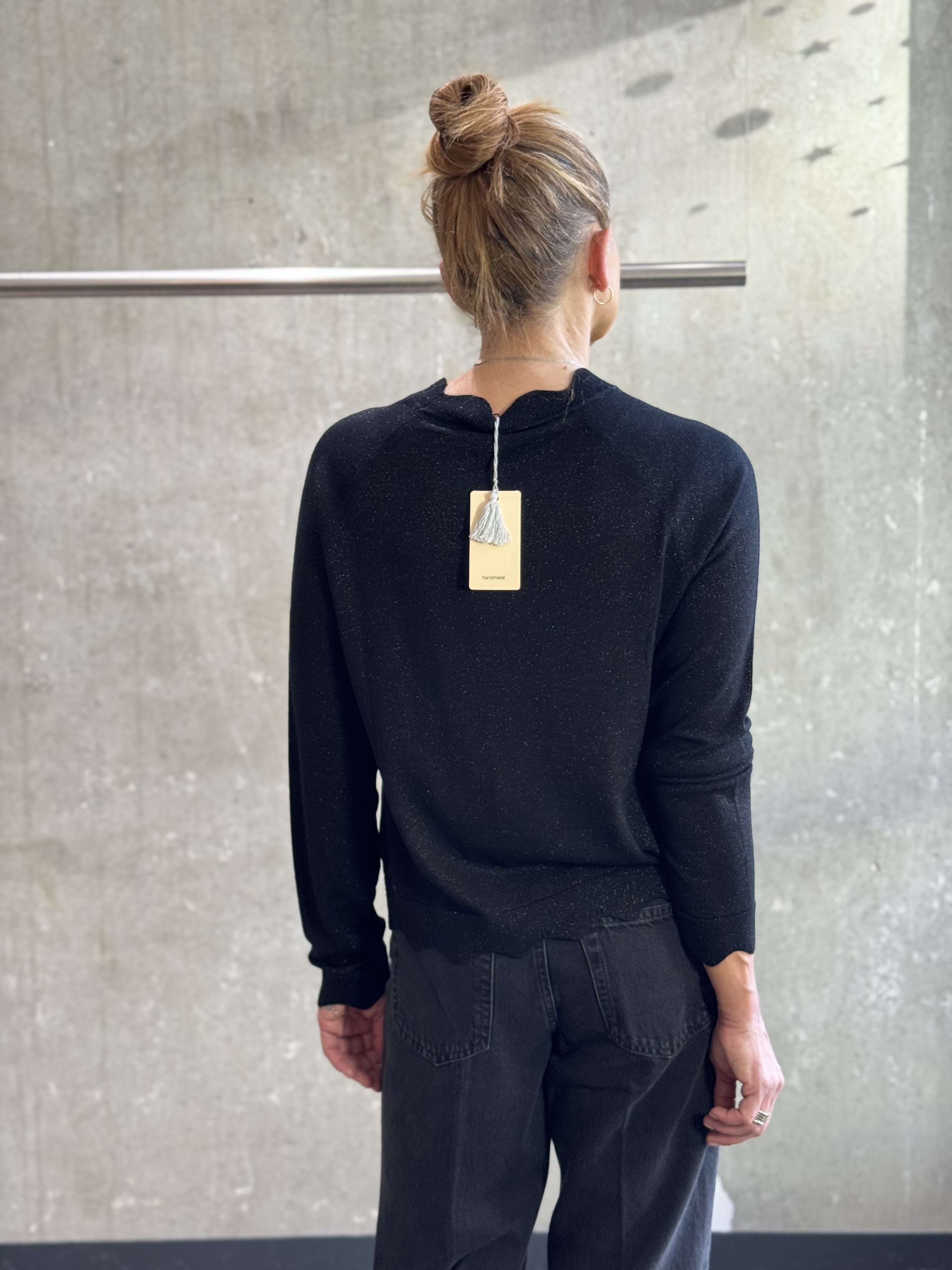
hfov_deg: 30.3
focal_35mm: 48
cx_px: 476
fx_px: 1760
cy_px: 635
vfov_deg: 39.7
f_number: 1.78
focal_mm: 6.76
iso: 100
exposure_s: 1/100
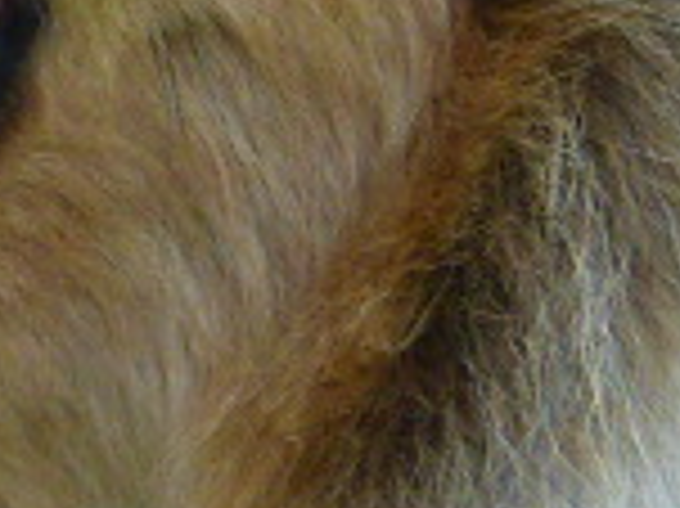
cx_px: 63
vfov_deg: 0.9
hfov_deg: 1.3
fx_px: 31013
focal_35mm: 1580
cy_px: -405
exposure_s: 1/400
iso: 400
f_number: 3.5
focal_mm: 60.8
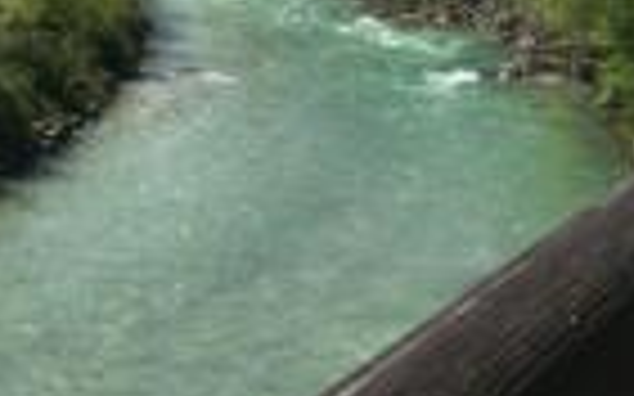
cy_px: -94
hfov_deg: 21.4
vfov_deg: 13.2
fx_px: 1658
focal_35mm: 96
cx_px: 126
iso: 25
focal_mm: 4.15
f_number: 2.2
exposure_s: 1/2404
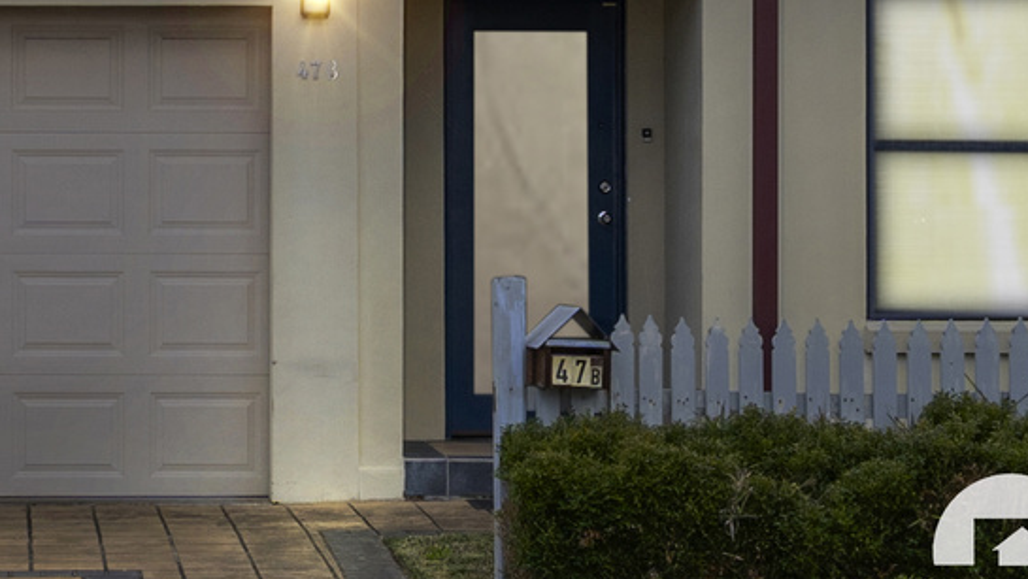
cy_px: -278
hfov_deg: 17.4
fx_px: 3354
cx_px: 298
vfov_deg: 9.6
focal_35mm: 123
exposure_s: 1/250
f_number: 10
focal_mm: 27
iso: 320
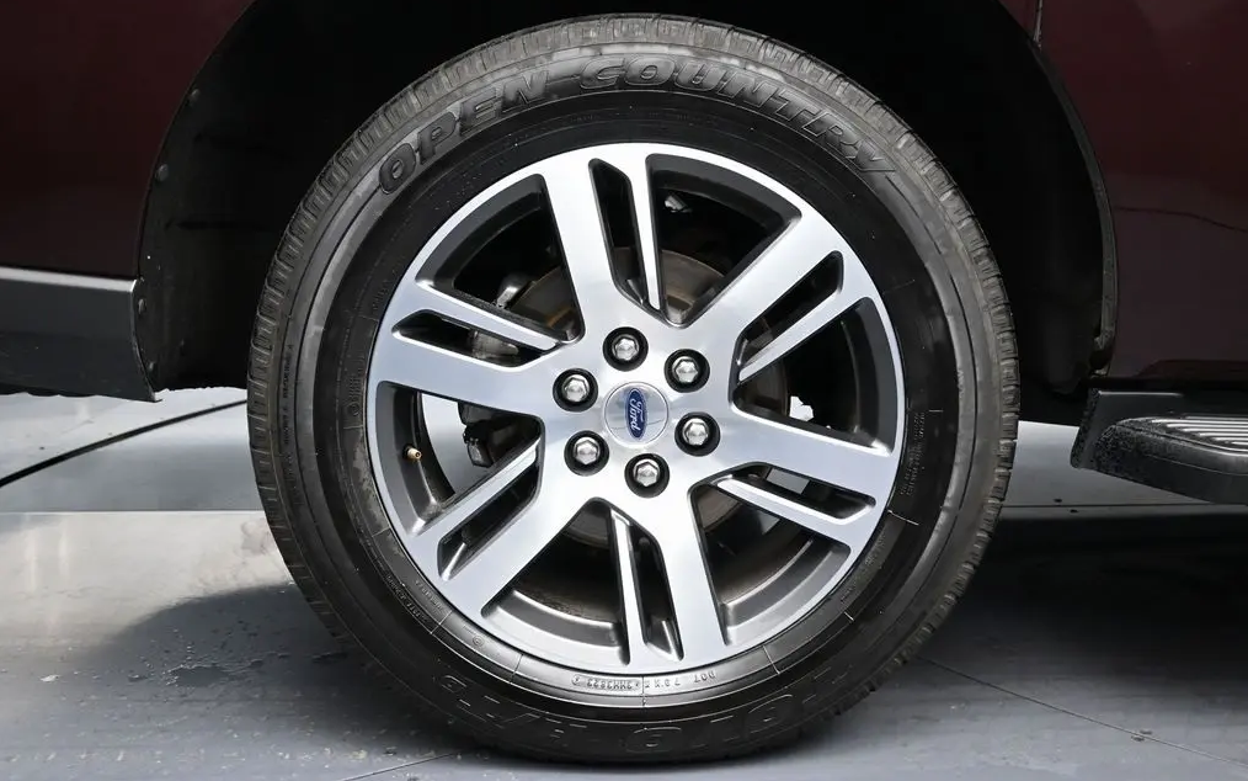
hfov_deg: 54.6
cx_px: 629
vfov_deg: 35.8
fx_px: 1208
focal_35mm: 36
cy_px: 395
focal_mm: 23
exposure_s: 1/125
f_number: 4.2
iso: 1100
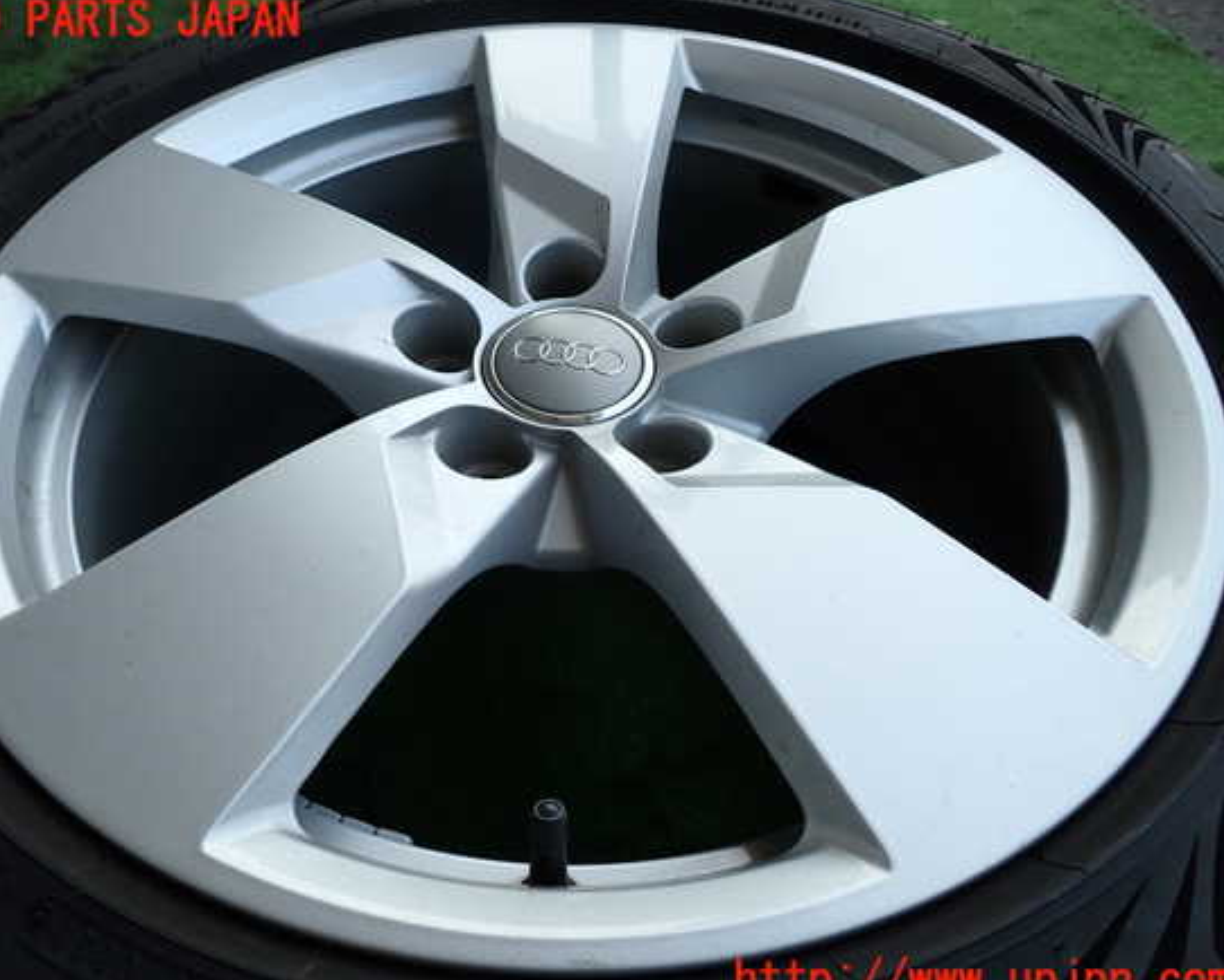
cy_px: 501
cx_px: 567
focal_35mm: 27
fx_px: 978
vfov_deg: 53.2
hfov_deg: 64.0
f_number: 2.8
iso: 100
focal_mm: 4.5
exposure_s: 1/200
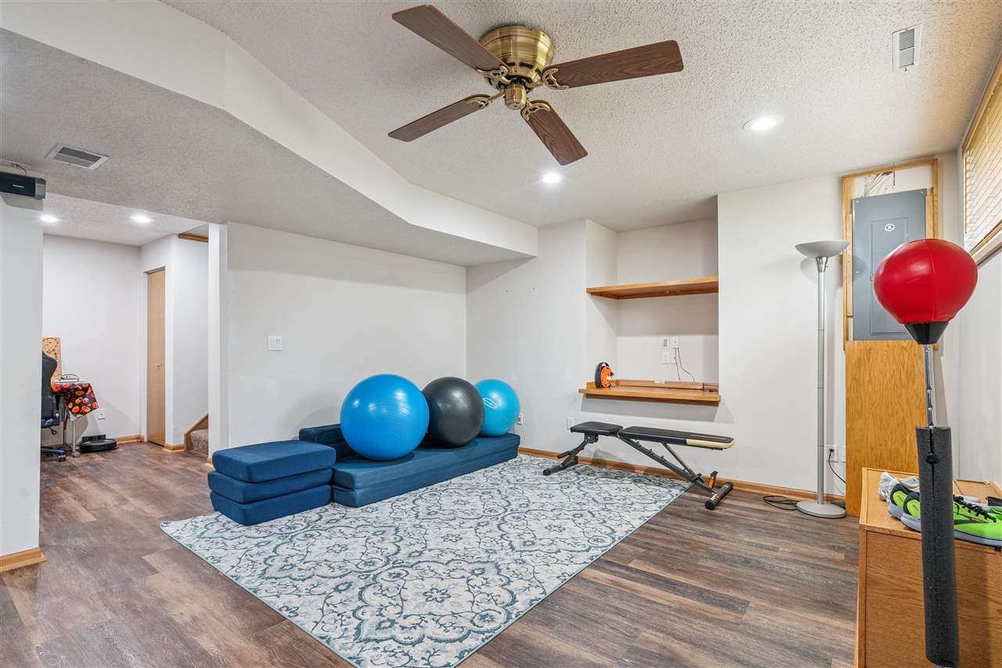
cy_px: 334
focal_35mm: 17
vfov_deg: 70.4
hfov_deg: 93.3
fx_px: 473
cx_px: 501
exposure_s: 1/5
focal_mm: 17
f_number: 8
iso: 400
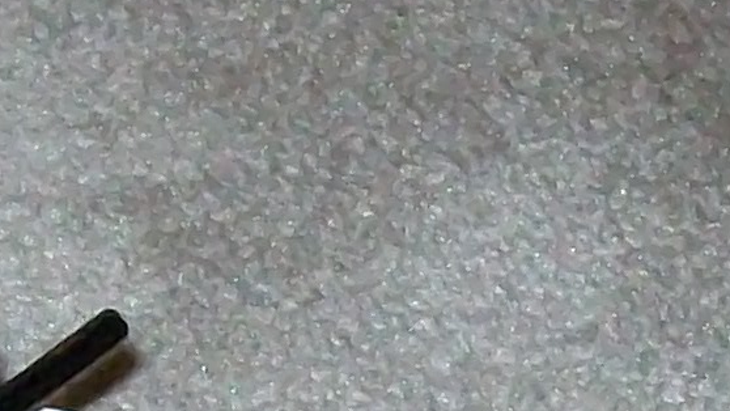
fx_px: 4723
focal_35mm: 244
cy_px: 683
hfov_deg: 8.8
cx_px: 502
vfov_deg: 4.9
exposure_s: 1/60
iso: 160
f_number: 2.7
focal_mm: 6
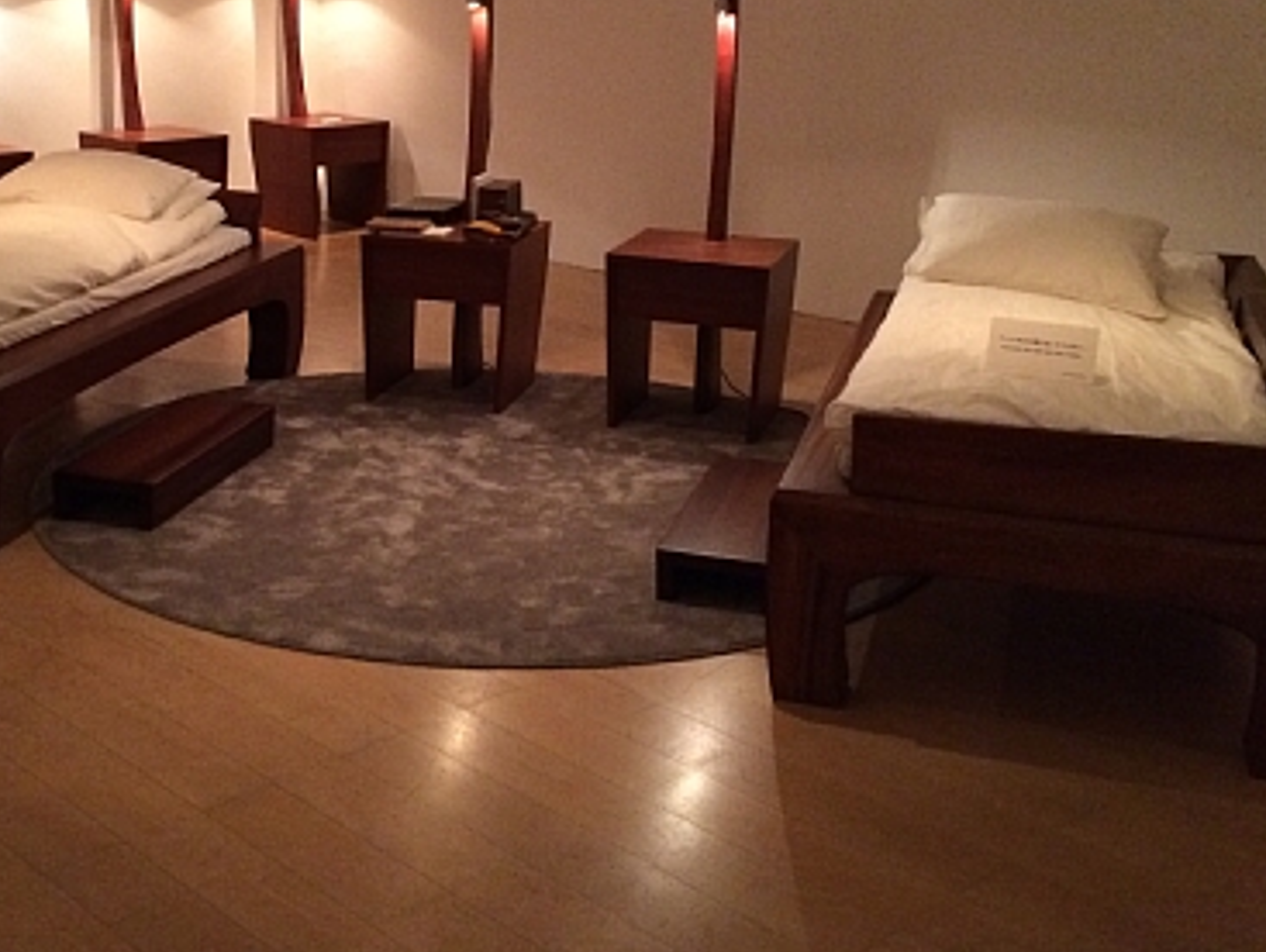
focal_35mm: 49
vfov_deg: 29.2
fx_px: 1794
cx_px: 414
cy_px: 231
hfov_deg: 38.4
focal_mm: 4.12
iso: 400
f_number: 2.2
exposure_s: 1/15
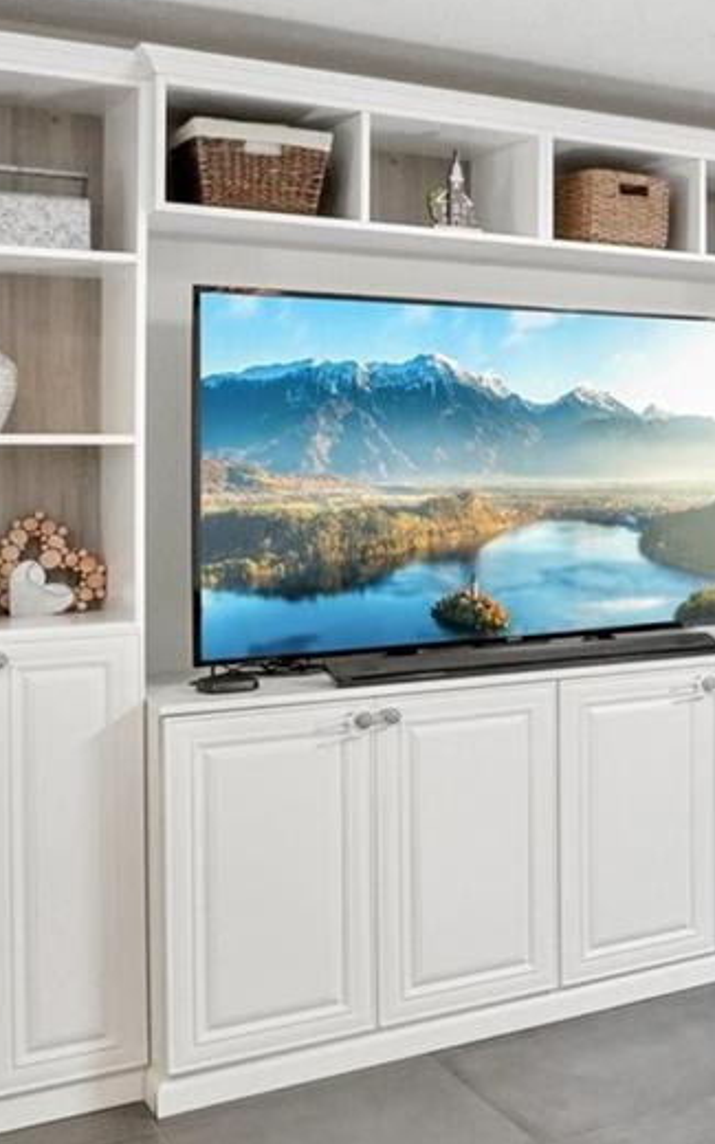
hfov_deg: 22.7
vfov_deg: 42.5
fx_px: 1465
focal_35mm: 47
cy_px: 471
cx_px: 1056
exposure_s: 1/30
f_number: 8
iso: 800
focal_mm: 10
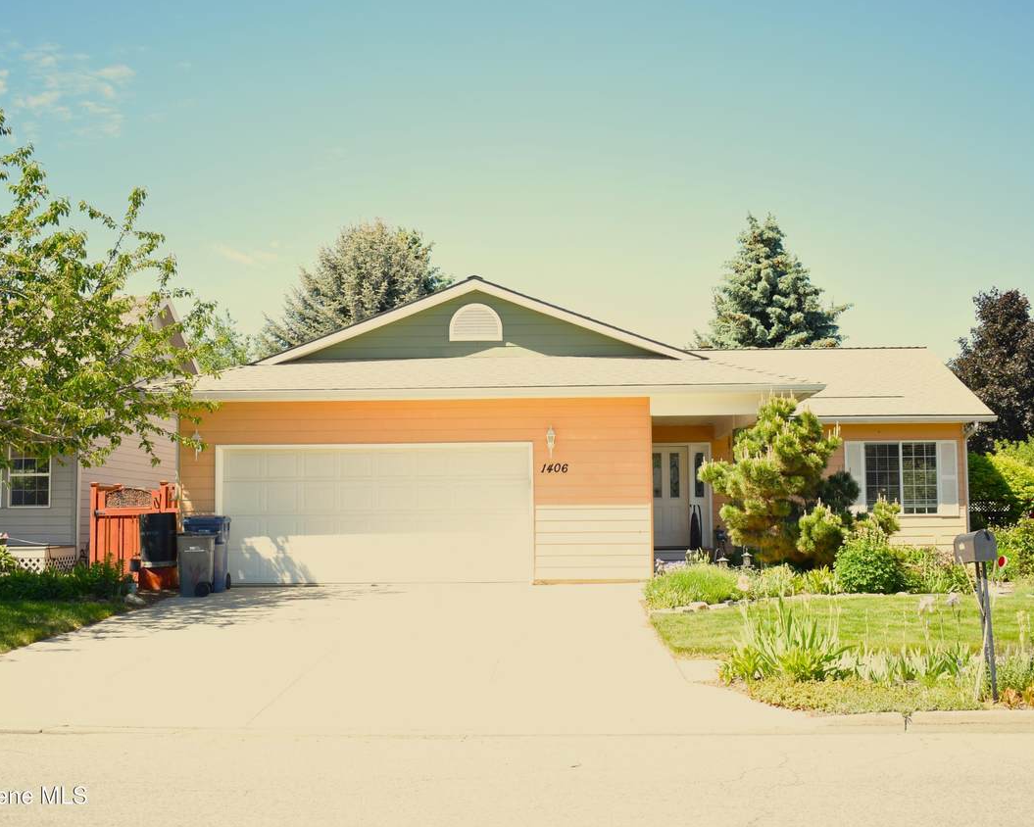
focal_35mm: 41
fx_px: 1255
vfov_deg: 36.5
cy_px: 415
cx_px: 513
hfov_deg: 44.8
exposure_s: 1/200
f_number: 4
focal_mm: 24
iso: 100
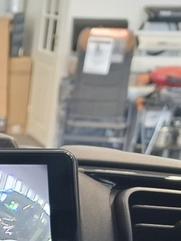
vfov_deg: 16.1
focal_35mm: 111
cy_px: 369
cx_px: -164
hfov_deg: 12.1
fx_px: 773
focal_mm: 5.54
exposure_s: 1/50
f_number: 1.8
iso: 200
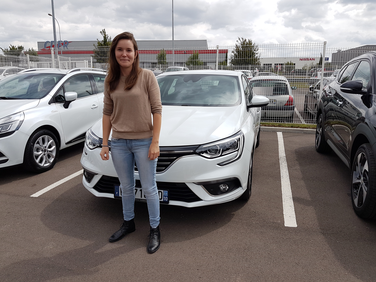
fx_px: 282
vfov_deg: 53.1
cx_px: 188
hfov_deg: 67.3
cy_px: 141
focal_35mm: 26
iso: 40
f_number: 1.7
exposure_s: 1/1560
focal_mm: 4.2
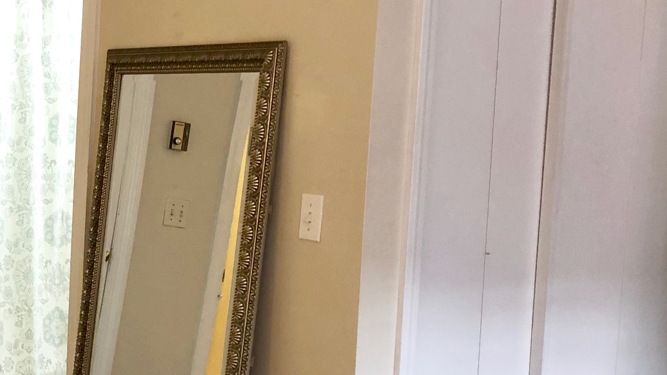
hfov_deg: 28.1
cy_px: 246
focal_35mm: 69
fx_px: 1220
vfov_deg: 17.4
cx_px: -48
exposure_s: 1/17
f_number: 1.8
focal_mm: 3.99
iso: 40
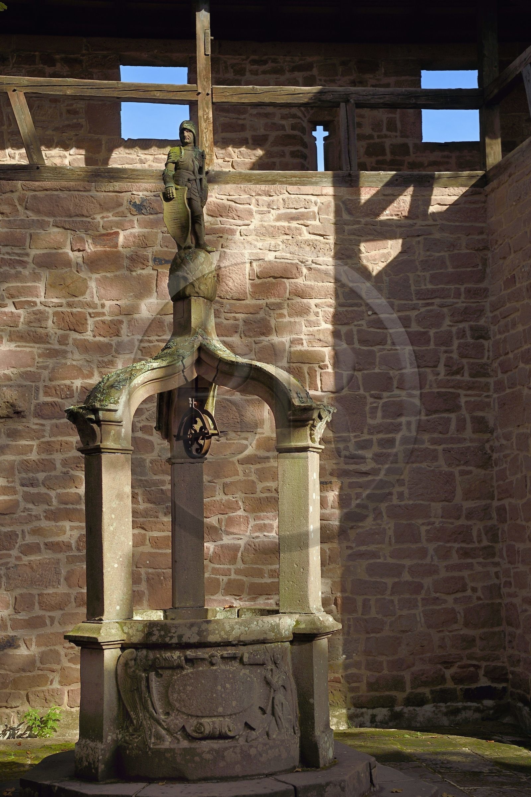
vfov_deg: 35.7
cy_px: 398
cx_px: 266
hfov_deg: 24.2
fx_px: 1240
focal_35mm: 56
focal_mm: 56
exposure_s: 1/640
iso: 200
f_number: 7.1
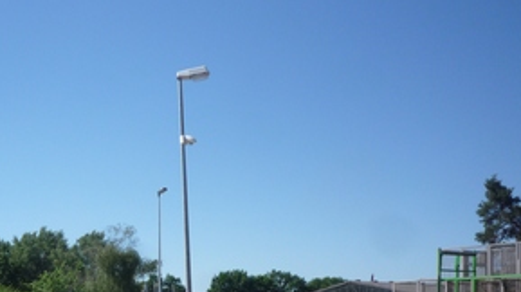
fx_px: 801
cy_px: 321
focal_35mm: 58
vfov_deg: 19.8
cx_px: 130
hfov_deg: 35.3
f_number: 5.6
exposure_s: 1/400
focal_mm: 5.2
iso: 100
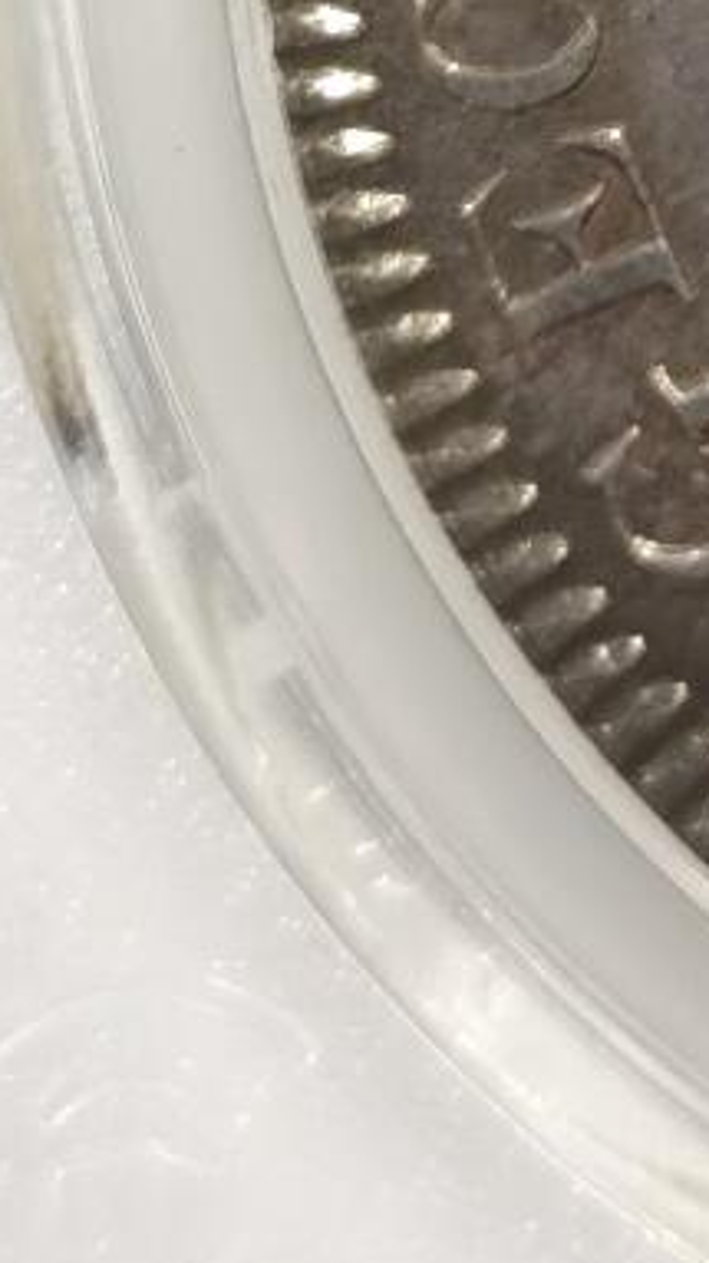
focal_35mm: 277
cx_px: 1642
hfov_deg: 4.3
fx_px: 9272
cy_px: -996
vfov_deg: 7.6
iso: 160
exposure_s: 1/100
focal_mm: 5.56
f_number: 16
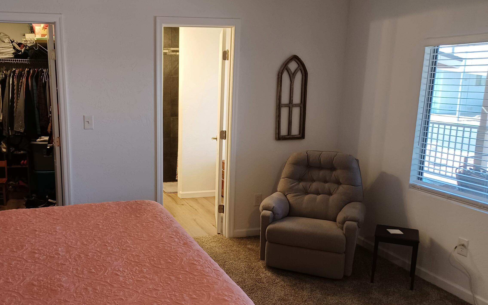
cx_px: 171
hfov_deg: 54.4
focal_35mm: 35
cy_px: 169
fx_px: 466
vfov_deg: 36.3
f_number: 1.8
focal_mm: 4.6
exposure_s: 1/33
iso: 320
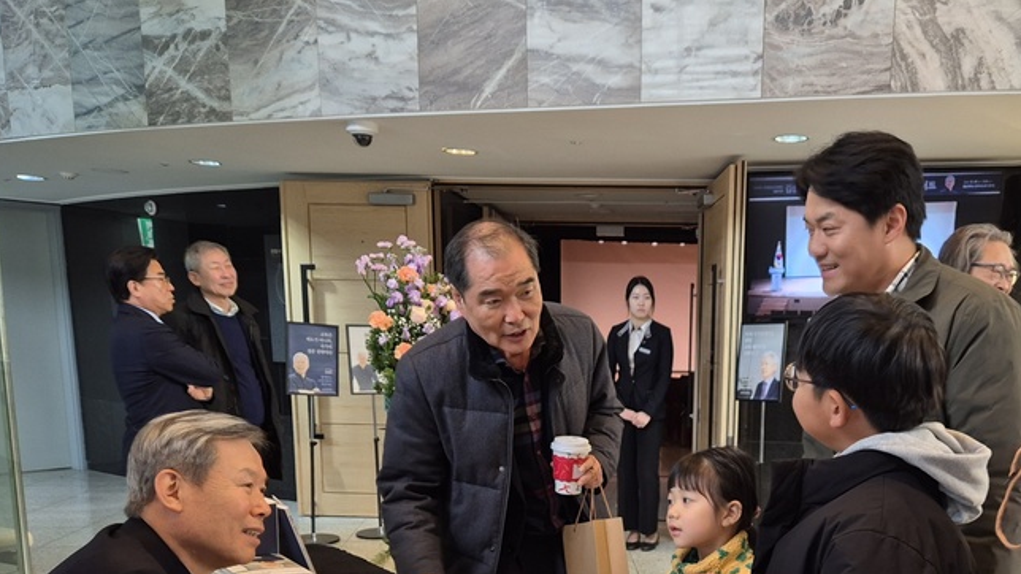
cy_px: 503
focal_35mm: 35
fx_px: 947
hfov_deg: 55.9
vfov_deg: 32.2
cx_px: 644
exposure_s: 1/120
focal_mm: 5.4
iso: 100
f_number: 1.8
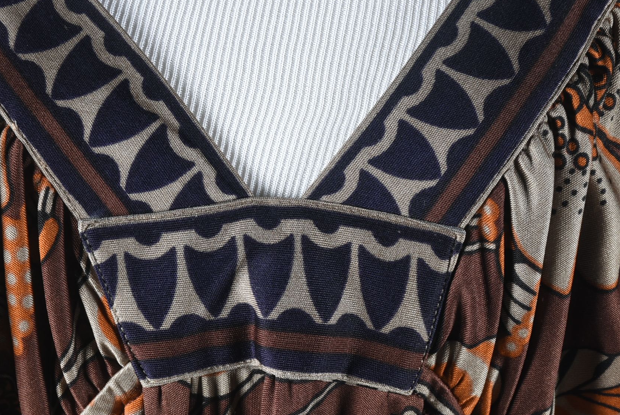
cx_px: 256
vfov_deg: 7.3
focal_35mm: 188
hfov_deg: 10.9
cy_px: 328
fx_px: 3240
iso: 200
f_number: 10
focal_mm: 70
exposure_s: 1/125
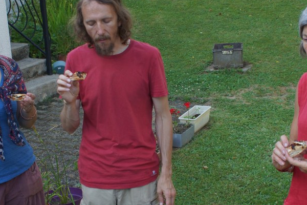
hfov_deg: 26.0
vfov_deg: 17.5
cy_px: 126
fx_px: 665
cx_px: 149
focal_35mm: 78
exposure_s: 1/160
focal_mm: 26
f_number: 4.5
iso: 250
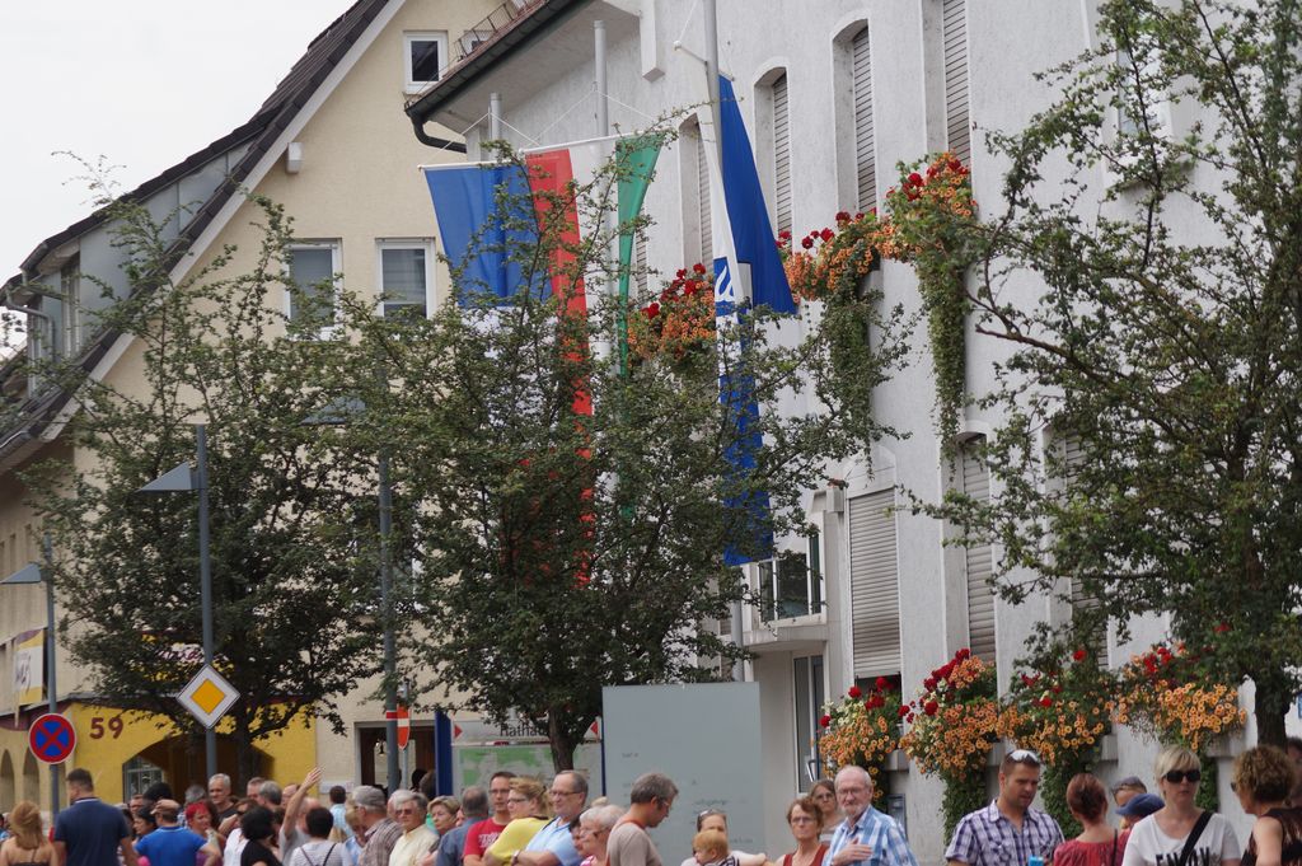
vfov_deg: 9.1
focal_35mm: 150
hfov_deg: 13.7
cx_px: 651
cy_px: 433
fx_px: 5421
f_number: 5.6
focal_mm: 100
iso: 100
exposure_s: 1/250
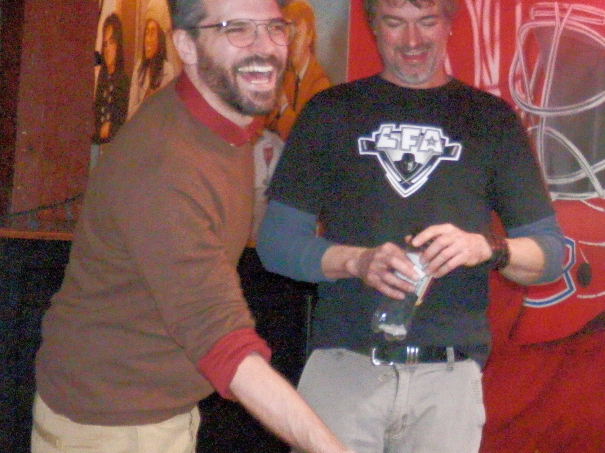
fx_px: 1171
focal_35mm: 67
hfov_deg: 28.6
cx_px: 449
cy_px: 240
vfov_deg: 21.9
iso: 1600
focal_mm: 8
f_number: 3.8
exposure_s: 1/40
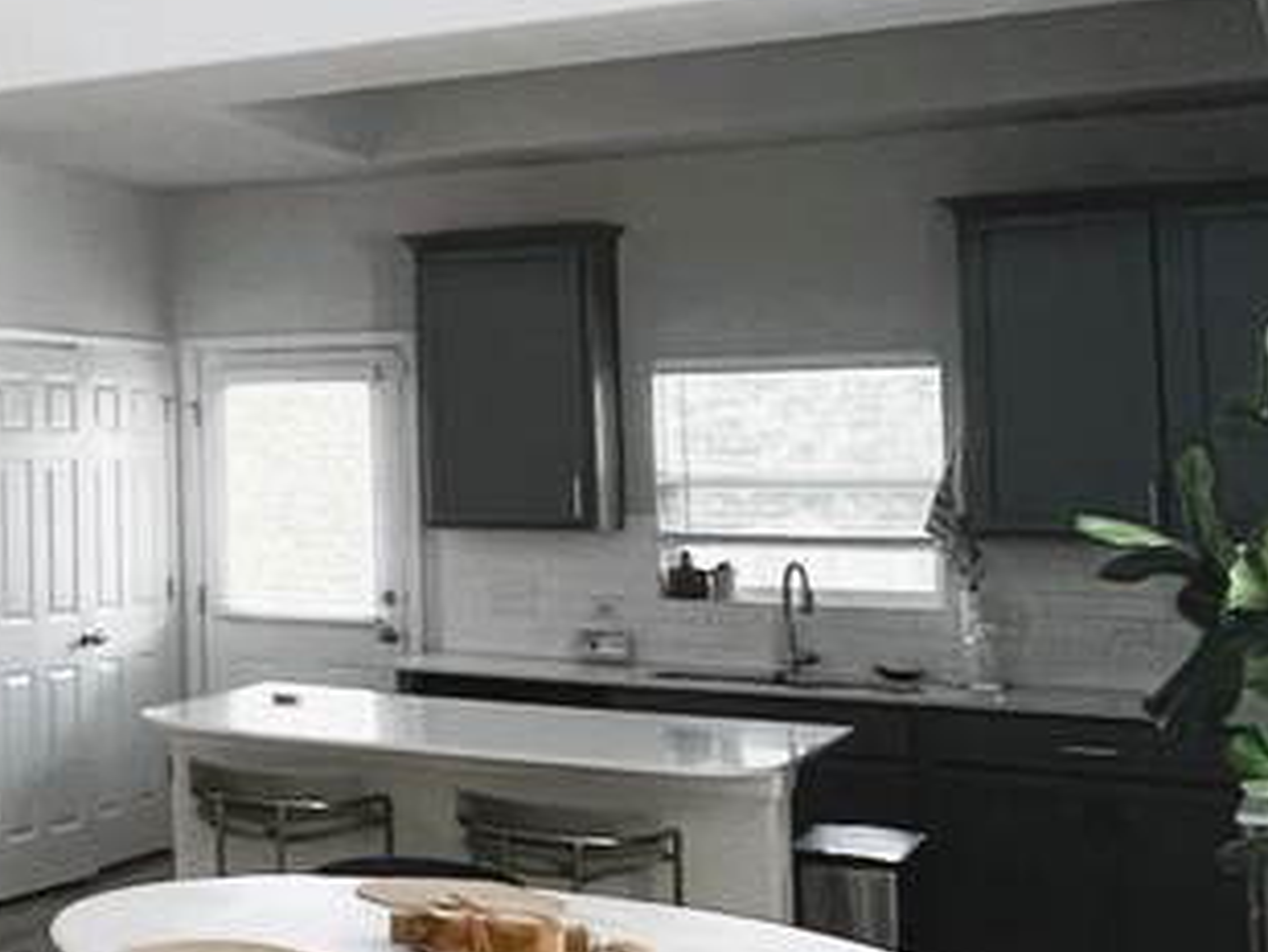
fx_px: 2125
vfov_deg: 25.1
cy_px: 328
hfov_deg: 26.3
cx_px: -525
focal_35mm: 58
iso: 200
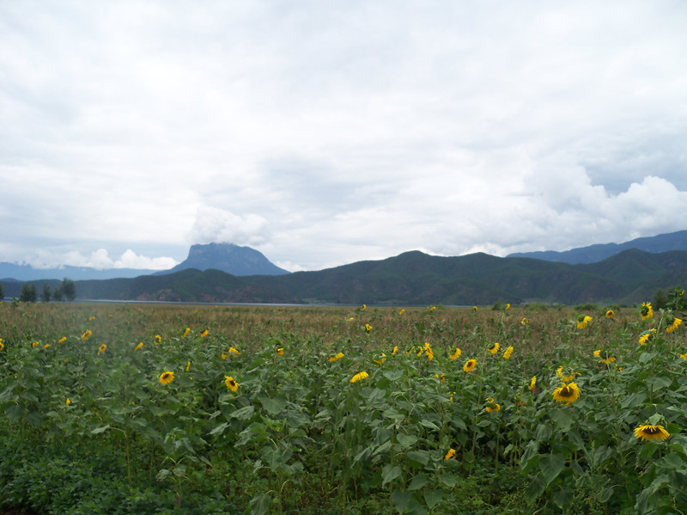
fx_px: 694
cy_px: 258
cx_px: 344
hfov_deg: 52.7
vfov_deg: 40.7
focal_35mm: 35
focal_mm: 6.2
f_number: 3.5
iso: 64
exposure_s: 1/640
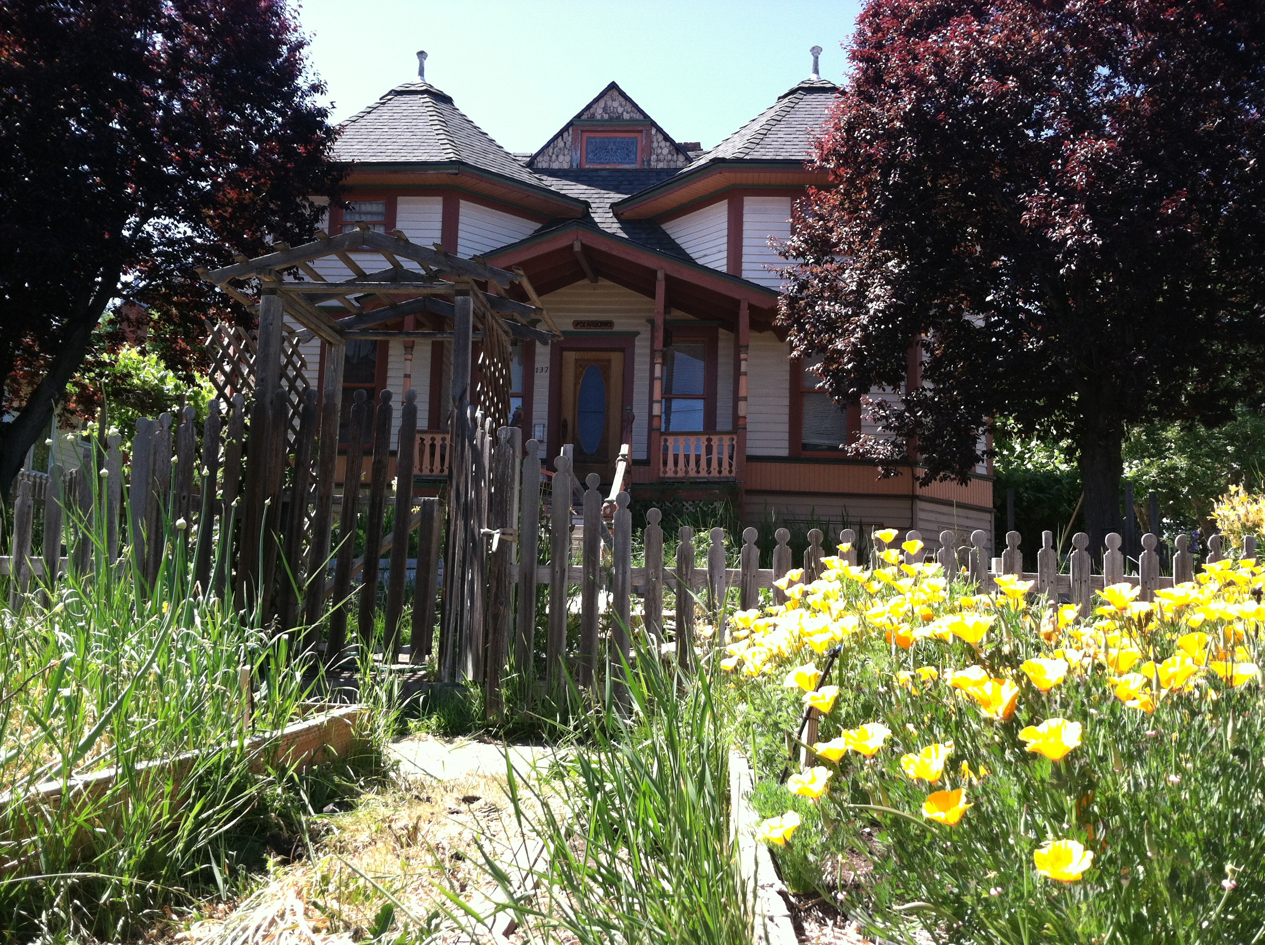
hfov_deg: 52.7
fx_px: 1277
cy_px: 472
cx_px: 632
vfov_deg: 40.6
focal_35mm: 35
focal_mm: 3.85
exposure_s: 1/326
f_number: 2.8
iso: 80
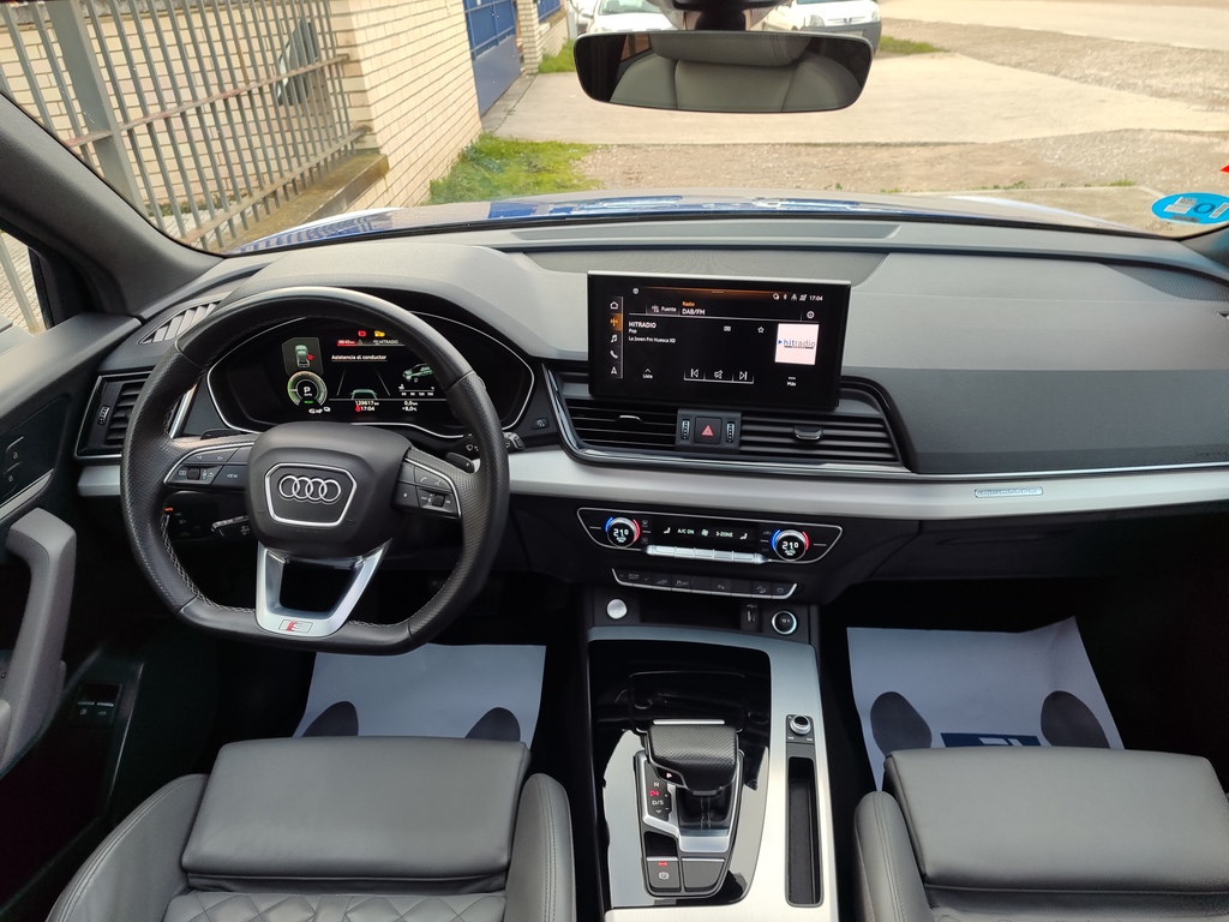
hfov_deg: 69.4
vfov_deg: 54.9
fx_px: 888
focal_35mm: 25
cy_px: 461
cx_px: 614
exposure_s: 1/50
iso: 61
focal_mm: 5.95
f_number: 1.89
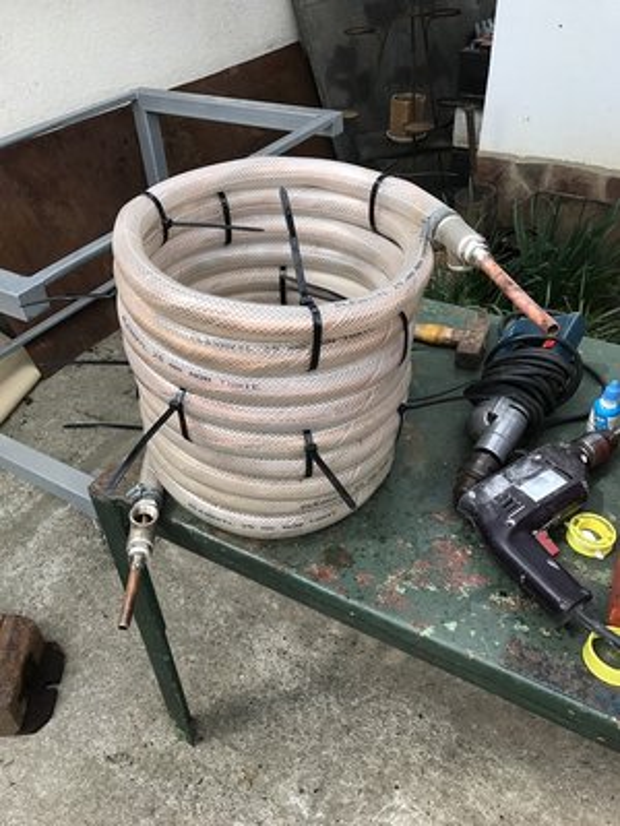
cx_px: 310
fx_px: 669
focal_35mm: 28
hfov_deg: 49.7
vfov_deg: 63.4
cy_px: 413
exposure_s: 1/396
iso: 20
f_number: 1.8
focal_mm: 3.99
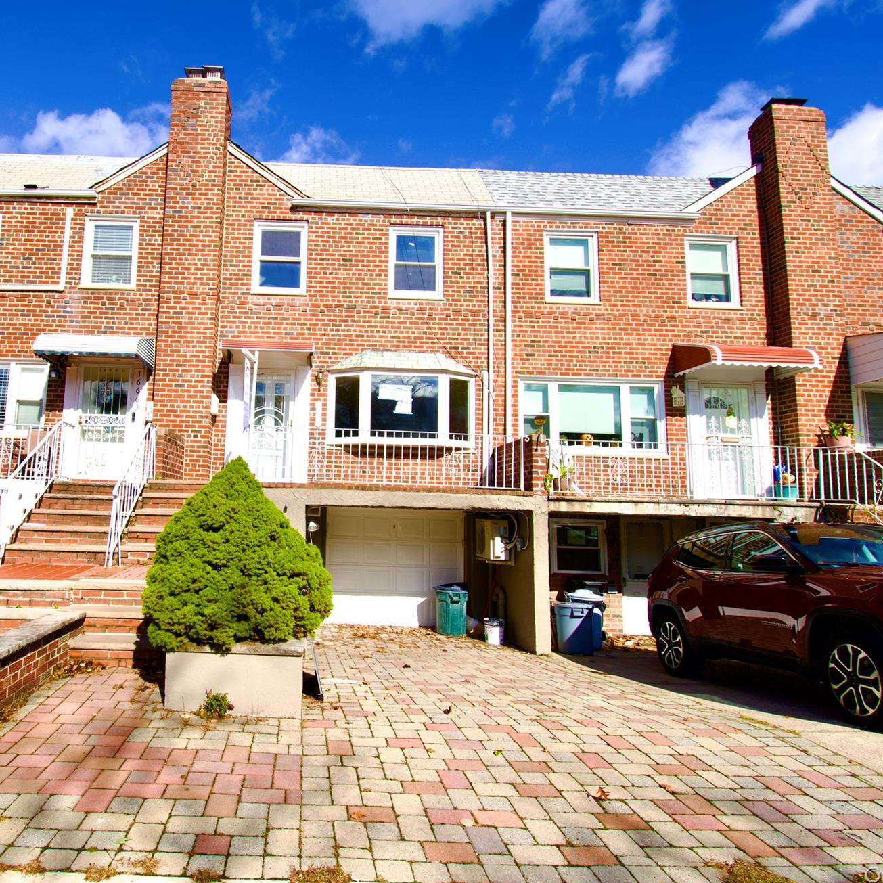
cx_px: 309
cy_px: 429
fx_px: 577
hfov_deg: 73.0
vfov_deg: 74.8
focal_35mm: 20
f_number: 9
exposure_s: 1/320
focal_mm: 10
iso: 100
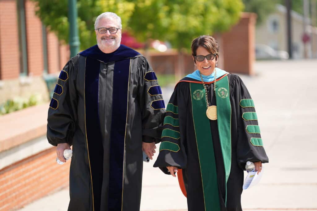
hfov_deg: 10.3
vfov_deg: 6.9
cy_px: 106
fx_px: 1761
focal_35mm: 200
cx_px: 158
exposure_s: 1/800
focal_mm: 200
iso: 100
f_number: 2.8
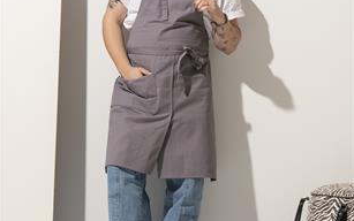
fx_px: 1563
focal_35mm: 162
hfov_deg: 12.9
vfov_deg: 8.1
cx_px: 176
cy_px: 68
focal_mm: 105
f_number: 13
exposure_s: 1/160
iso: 160
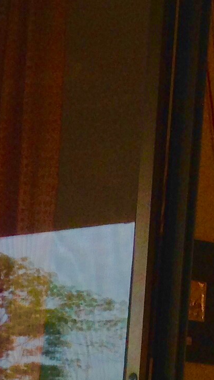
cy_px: 453
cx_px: -373
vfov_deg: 15.3
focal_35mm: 135
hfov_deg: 8.0
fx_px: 1362
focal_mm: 4.28
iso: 80
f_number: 2.4
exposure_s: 1/60
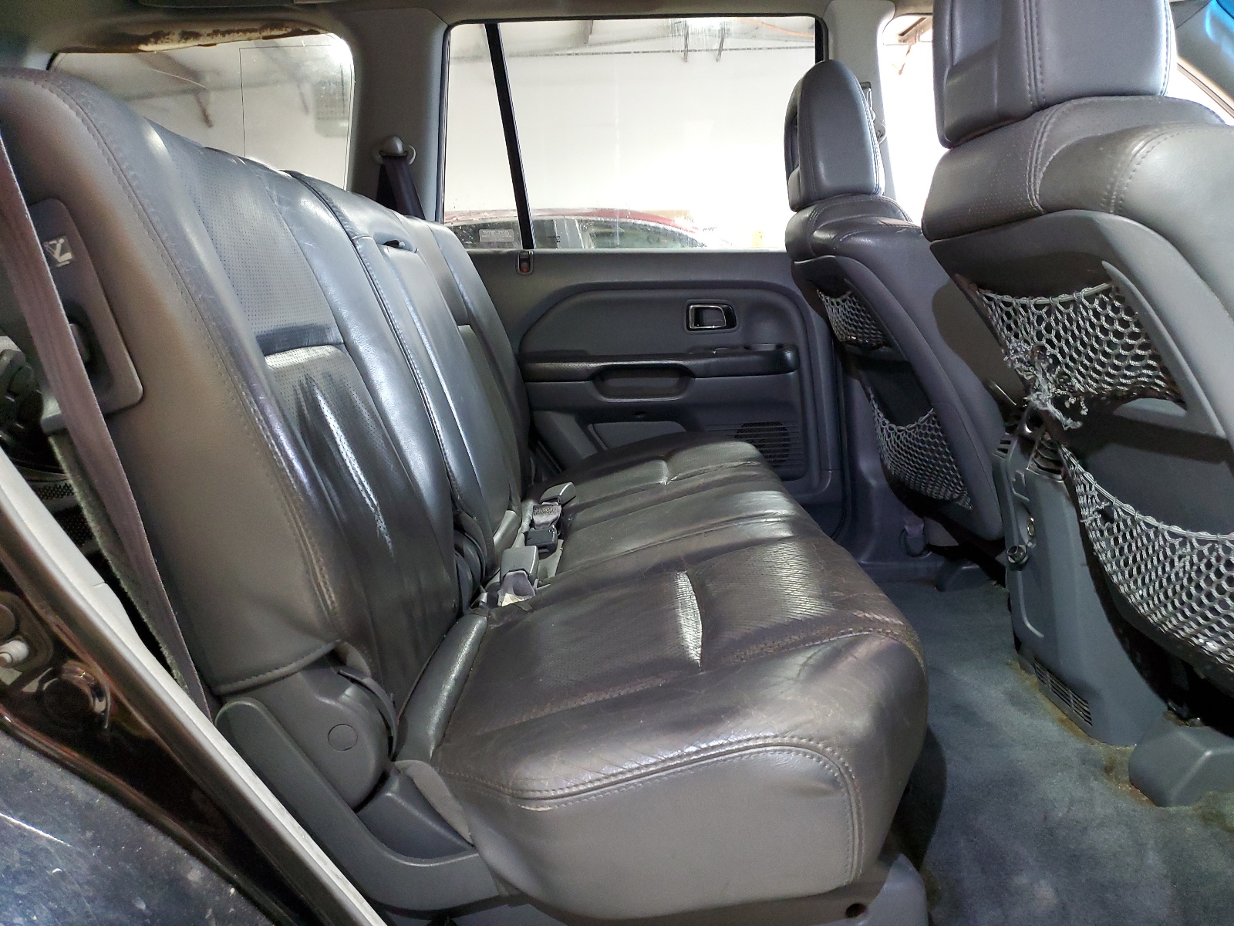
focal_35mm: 26
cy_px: 463
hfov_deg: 67.3
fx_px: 927
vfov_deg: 53.1
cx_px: 617
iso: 287
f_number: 1.5
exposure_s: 1/30
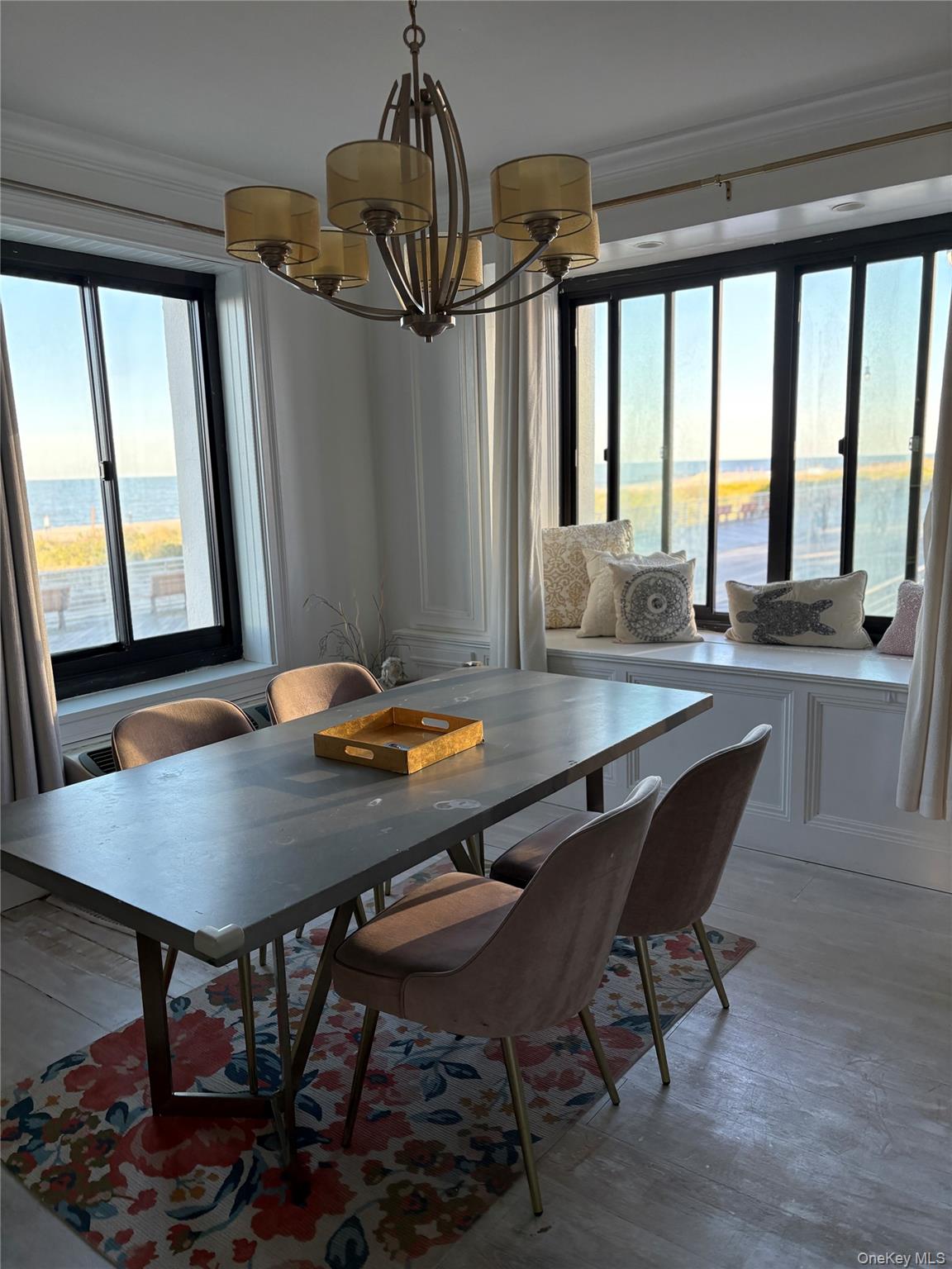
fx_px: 953
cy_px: 634
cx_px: 476
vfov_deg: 67.3
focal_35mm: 26
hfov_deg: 53.1
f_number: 1.6
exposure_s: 1/236
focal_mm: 5.96
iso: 100
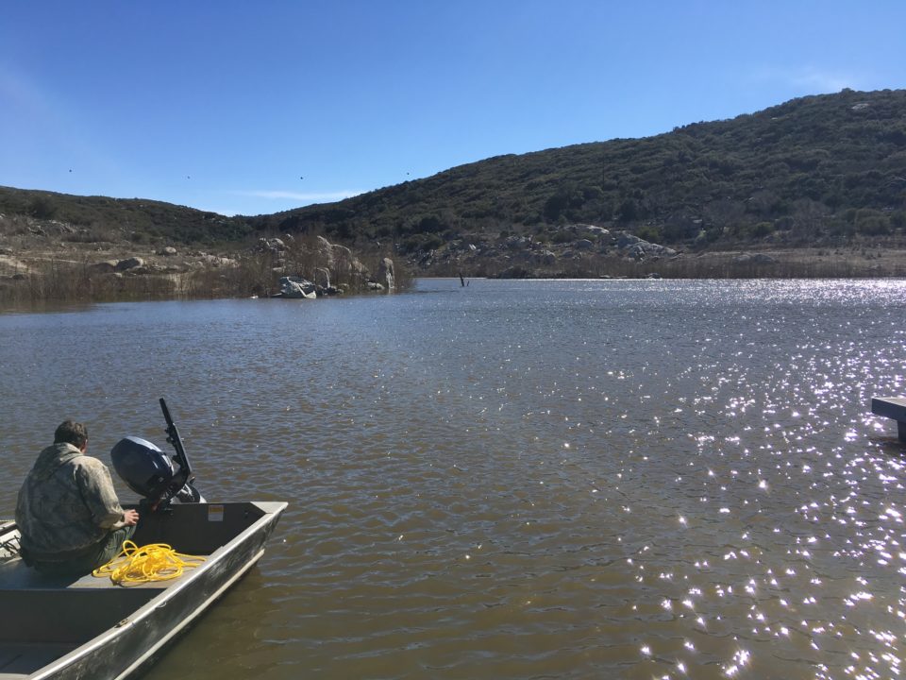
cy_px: 340
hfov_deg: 61.7
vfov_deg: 48.2
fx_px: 759
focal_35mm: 29
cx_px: 453
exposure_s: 1/2198
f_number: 2.2
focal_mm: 4.15
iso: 25
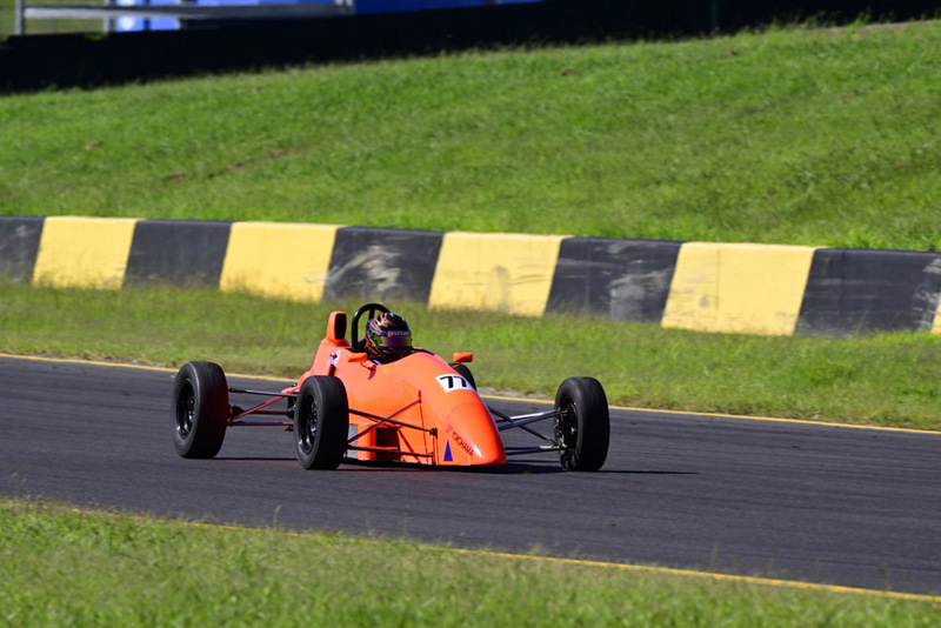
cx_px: 470
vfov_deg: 2.6
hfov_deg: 3.9
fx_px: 13858
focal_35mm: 530
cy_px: 314
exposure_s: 1/640
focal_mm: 530
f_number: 11
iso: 400
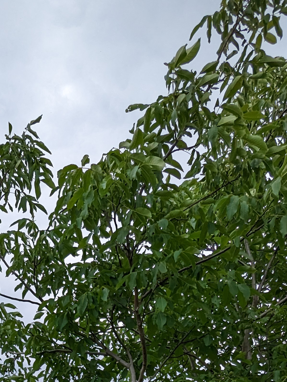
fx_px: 452
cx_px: 77
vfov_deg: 37.4
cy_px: 430
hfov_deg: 34.6
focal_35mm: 41
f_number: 2.2
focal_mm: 2.35
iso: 49
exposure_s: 1/981
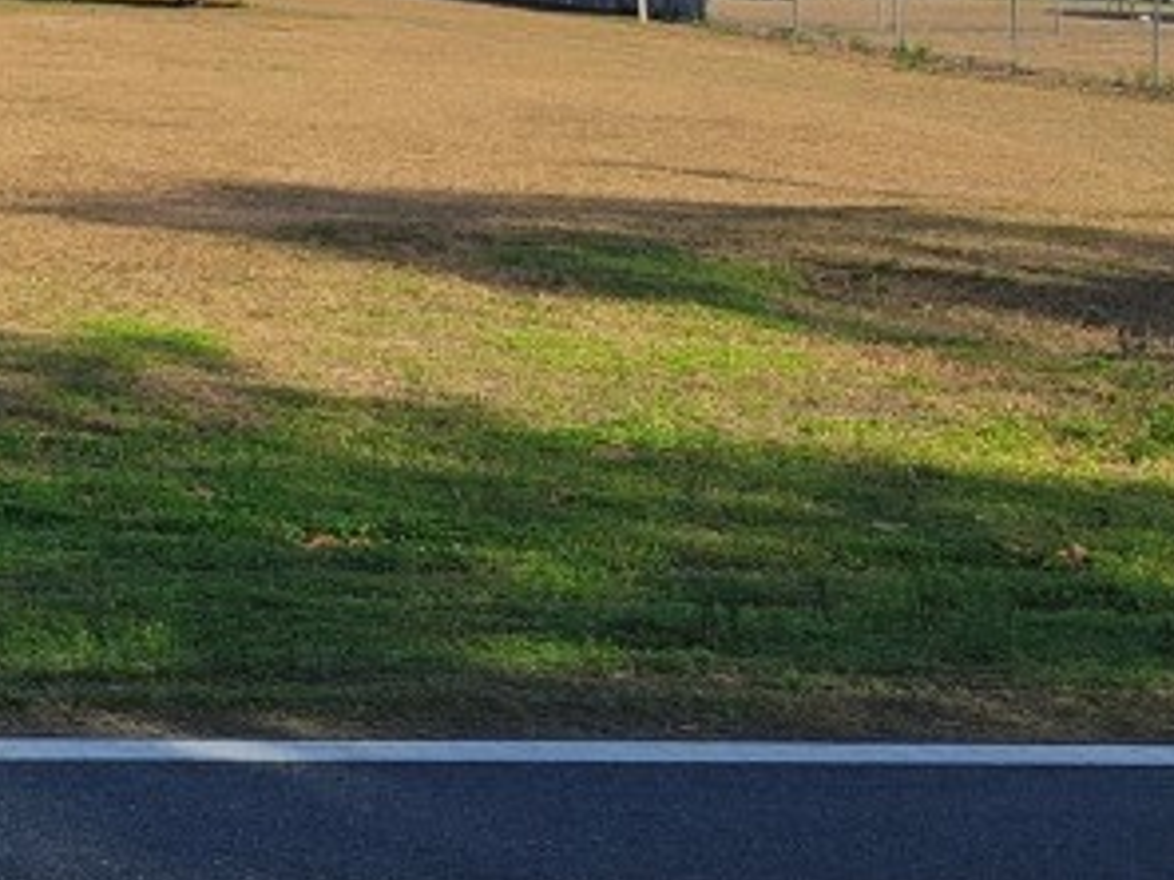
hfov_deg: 20.0
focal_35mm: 90
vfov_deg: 15.3
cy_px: -404
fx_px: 3052
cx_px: -361
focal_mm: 5.4
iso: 40
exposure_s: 1/2352
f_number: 1.8
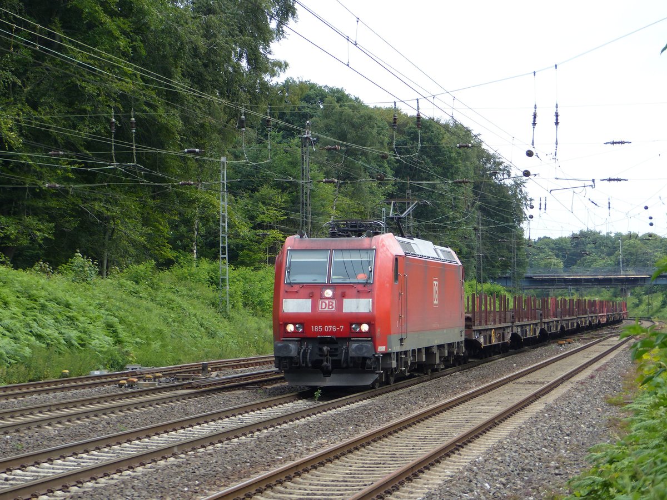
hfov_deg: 18.4
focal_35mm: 107
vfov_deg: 13.8
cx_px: 334
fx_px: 2062
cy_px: 250
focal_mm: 19.2
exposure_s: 1/640
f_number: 2.8
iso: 100
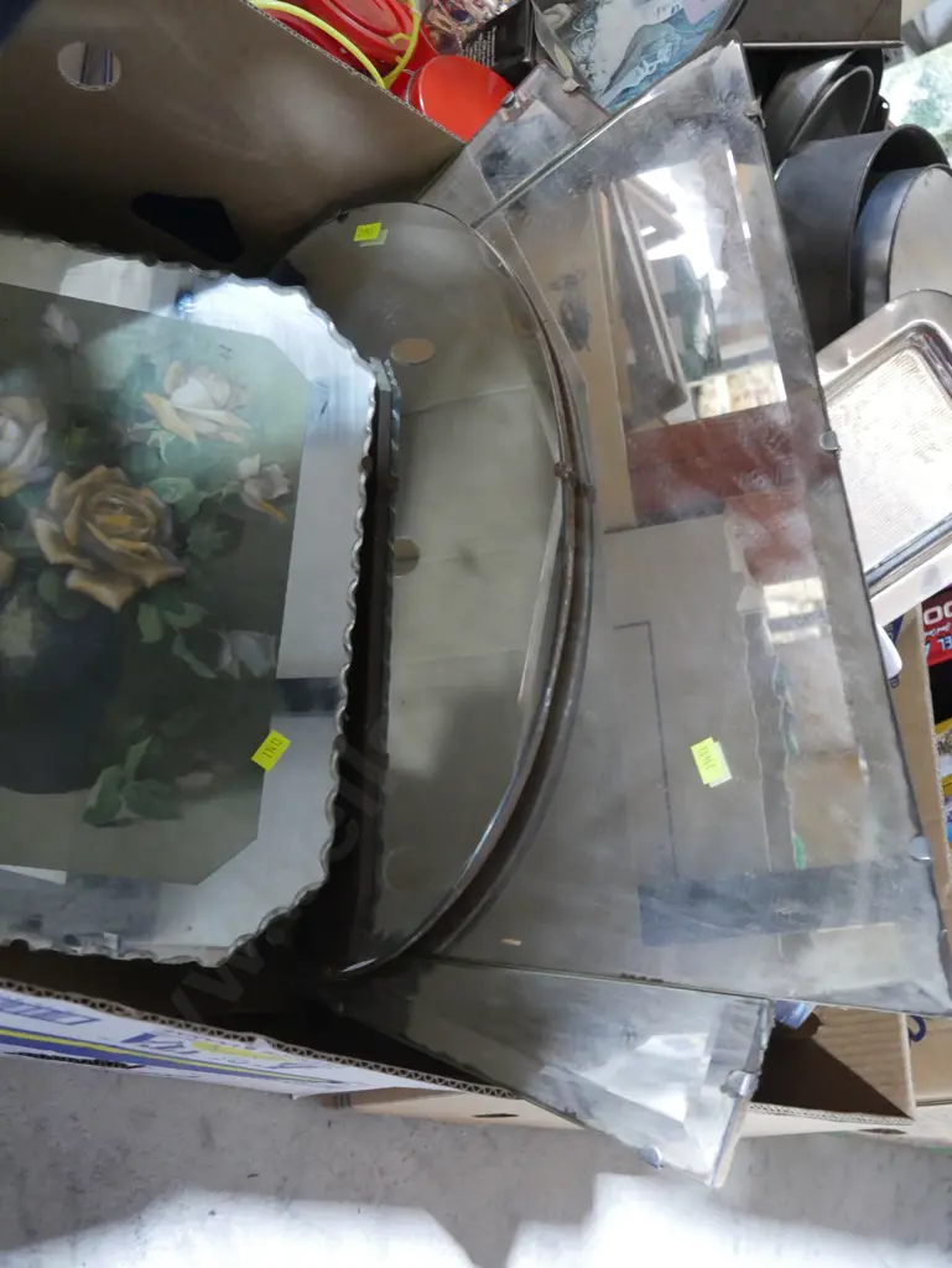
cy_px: 634
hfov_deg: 39.7
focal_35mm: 36
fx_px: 1319
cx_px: 476
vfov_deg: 51.3
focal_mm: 18
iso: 3200
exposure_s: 1/40
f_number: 4
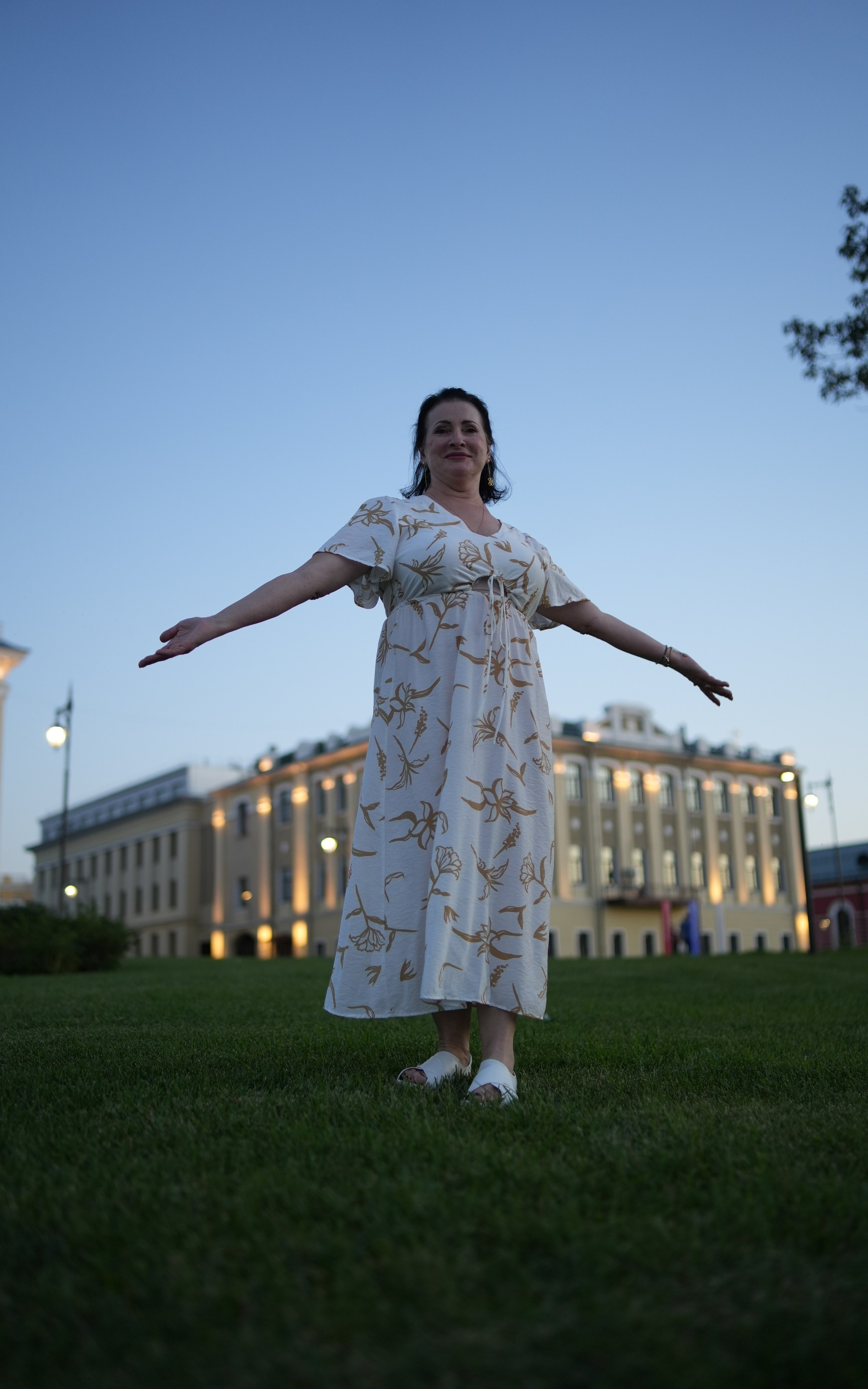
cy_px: 695
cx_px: 413
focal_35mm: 36
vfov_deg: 54.0
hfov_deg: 35.3
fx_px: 1363
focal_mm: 35
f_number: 1.4
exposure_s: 1/500
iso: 320
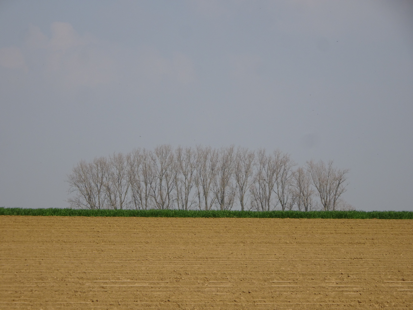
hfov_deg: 12.1
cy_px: 155
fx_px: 1945
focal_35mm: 163
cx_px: 206
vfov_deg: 9.1
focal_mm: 27.93
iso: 80
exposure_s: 1/500
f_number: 5.6
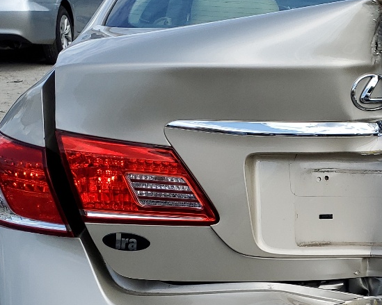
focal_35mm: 74
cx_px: 362
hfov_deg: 24.8
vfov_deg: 20.4
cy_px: 258
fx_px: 836
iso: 50
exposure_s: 1/2500
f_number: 1.5
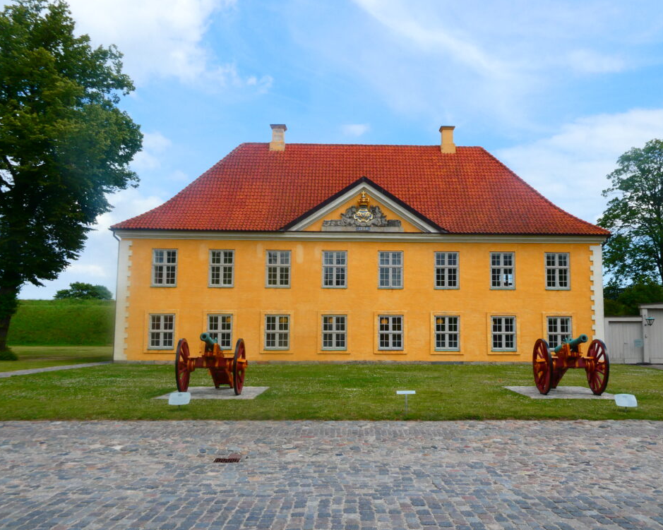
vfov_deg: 44.5
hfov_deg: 54.2
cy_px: 270
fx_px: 647
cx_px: 353
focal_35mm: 33
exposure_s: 1/250
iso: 80
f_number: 6.3
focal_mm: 5.4
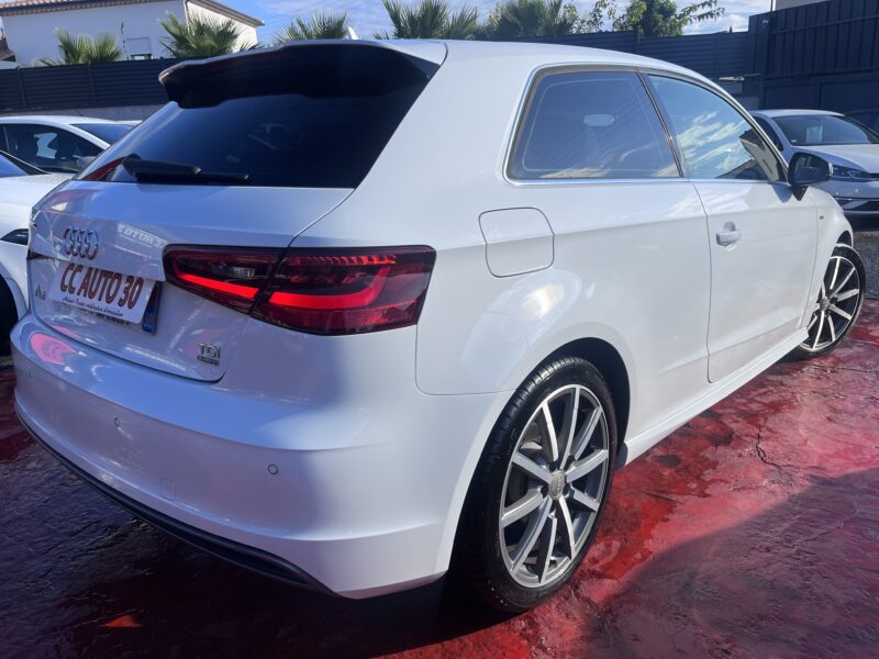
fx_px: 660
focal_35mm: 26
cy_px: 330
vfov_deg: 53.1
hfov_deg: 67.3
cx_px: 440
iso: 50
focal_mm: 5.1
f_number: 1.6
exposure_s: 1/3521
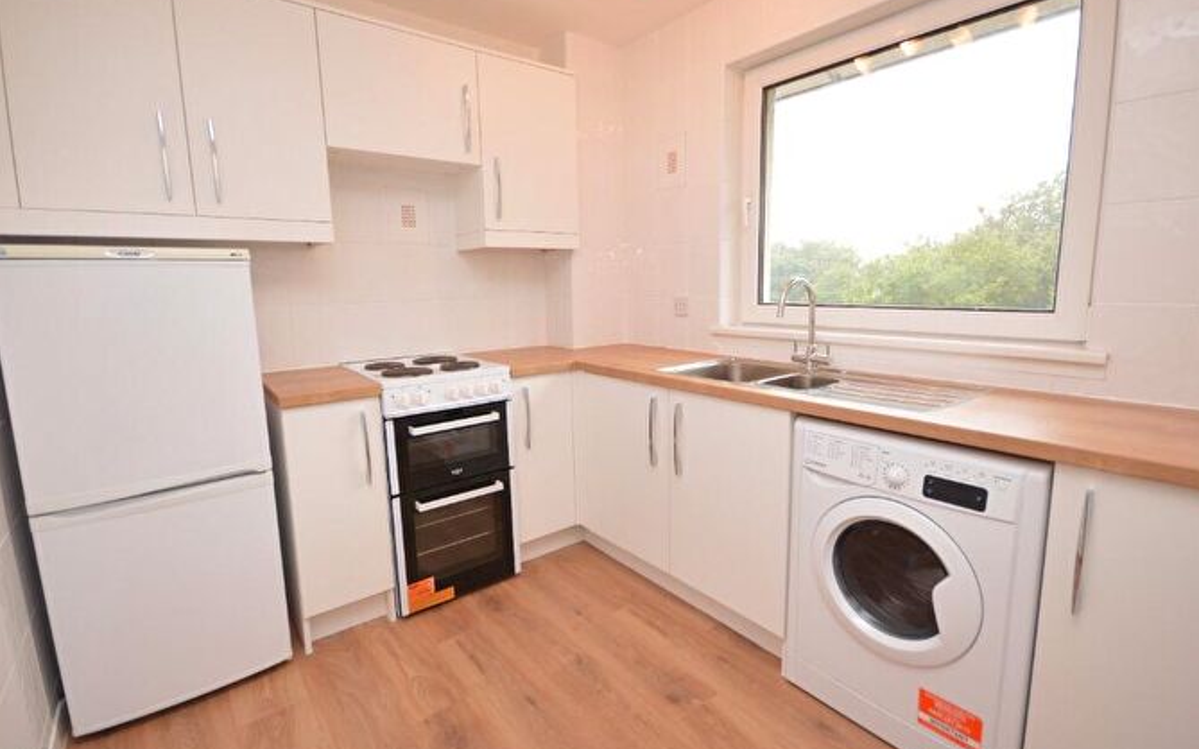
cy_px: 362
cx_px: 613
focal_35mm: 16
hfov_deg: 97.8
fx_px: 523
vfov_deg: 71.2
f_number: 5
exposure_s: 1/100
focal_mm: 10
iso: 400
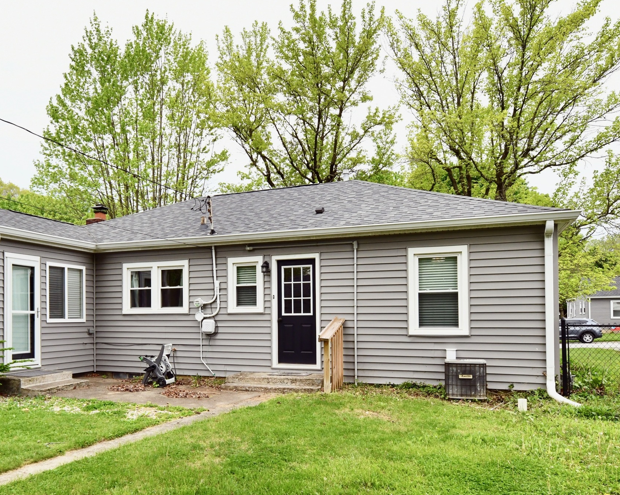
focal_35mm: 24
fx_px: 440
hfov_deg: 66.7
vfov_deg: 58.5
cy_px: 284
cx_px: 169
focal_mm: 14
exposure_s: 1/320
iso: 640
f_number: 9
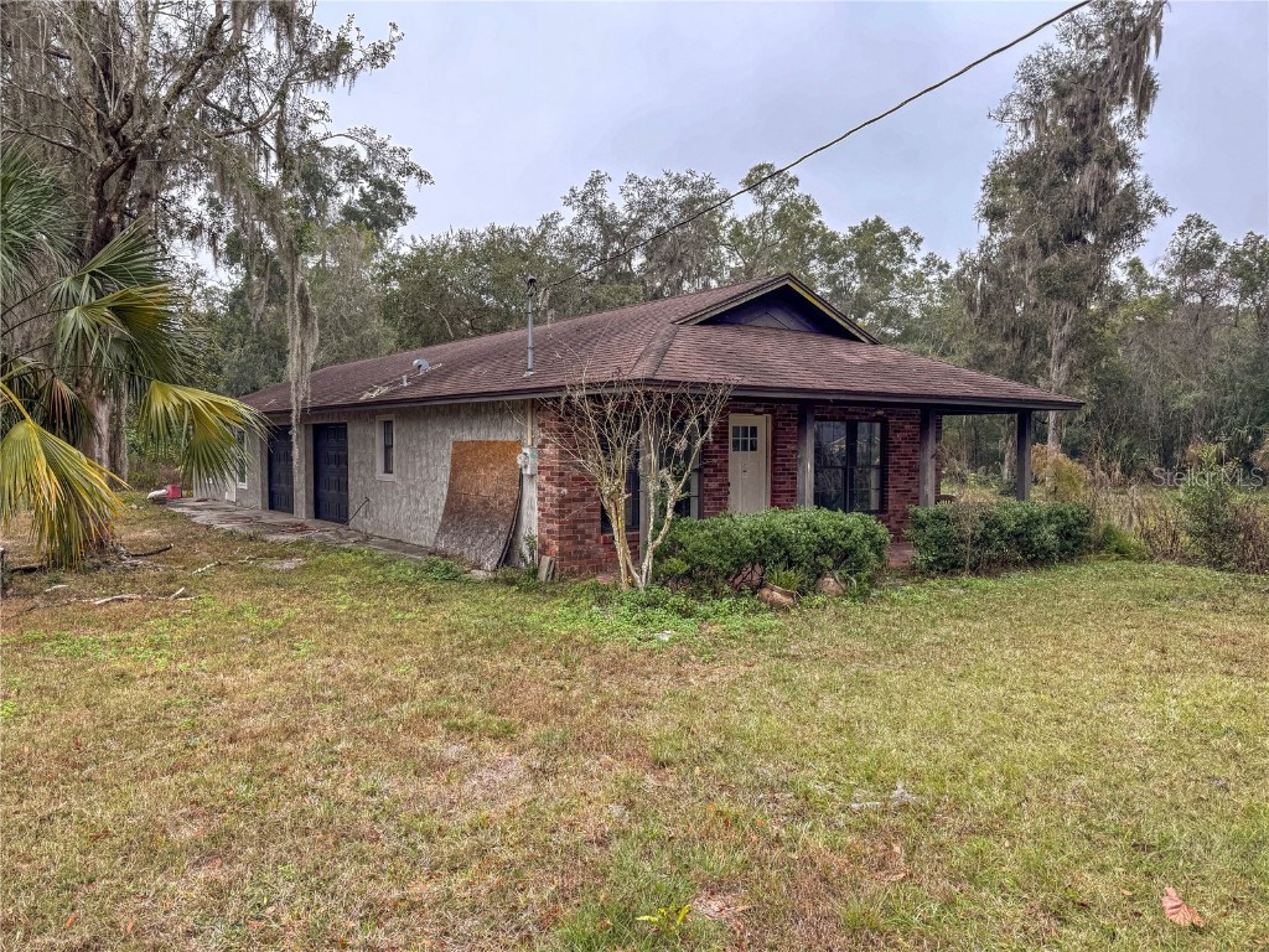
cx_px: 634
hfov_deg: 71.6
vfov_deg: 56.8
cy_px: 476
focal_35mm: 24
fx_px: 880
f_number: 1.8
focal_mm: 6.76
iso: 80
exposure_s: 1/500
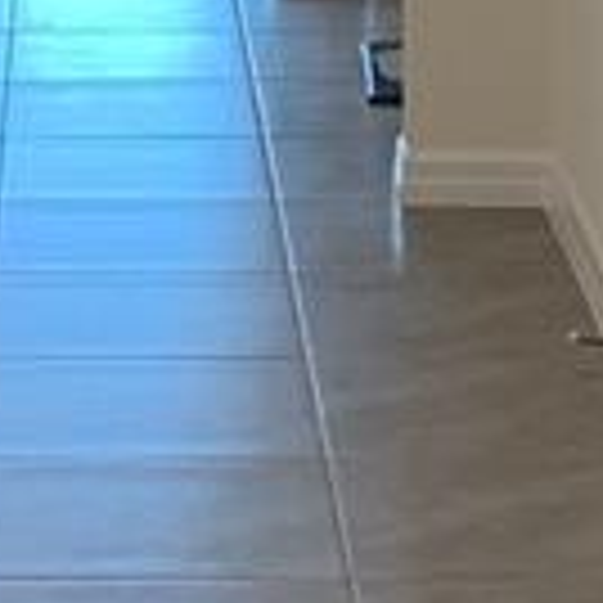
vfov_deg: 8.2
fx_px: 4060
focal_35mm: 206
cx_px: 225
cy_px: -490
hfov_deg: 8.5
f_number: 1.8
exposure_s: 1/60
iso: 80
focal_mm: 4.25
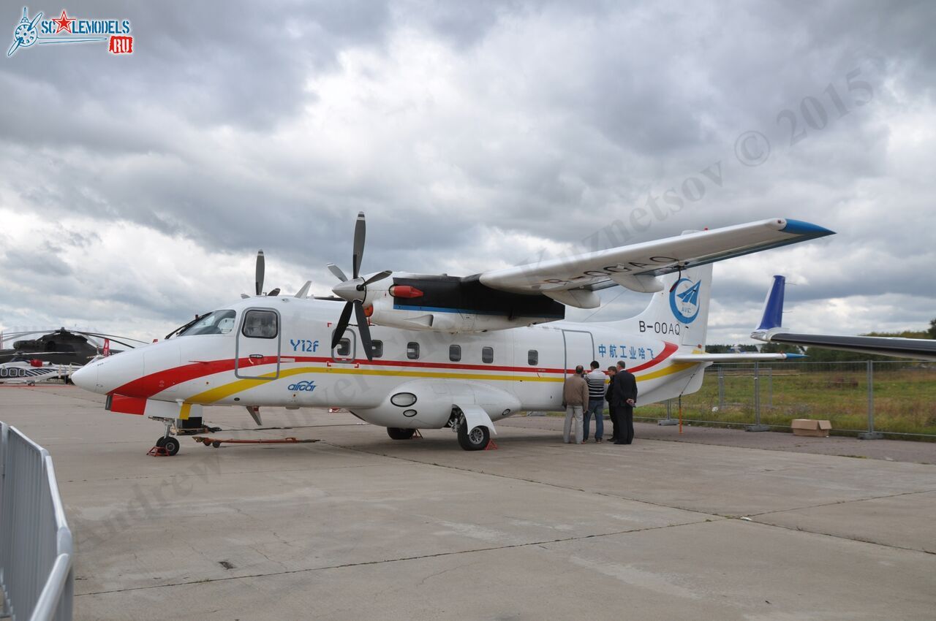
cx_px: 468
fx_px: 779
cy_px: 310
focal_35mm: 30
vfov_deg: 43.5
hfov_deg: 62.0
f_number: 8
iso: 200
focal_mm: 20
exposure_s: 1/250
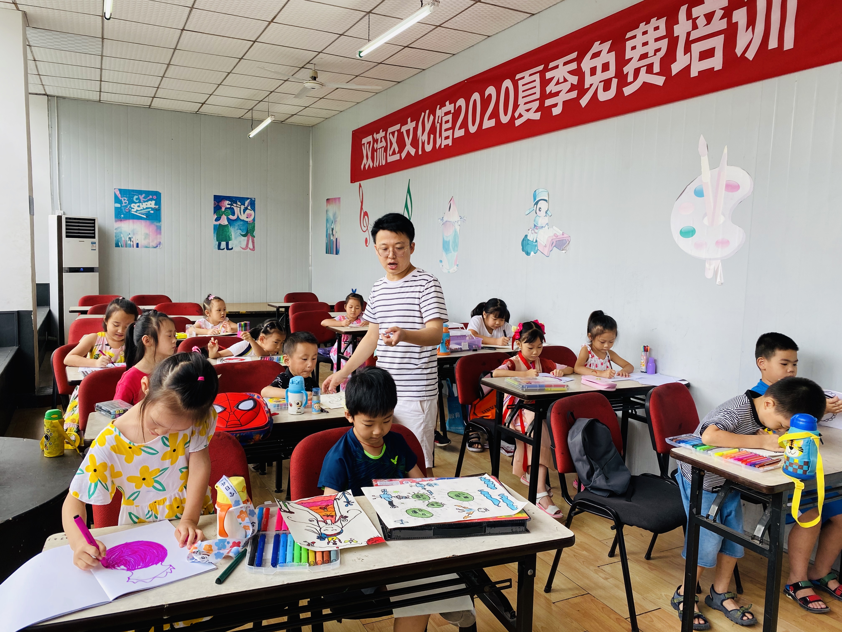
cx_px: 421
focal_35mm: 26
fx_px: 632
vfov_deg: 53.1
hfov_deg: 67.3
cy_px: 316
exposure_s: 1/122
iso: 32
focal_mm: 4.25
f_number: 1.8
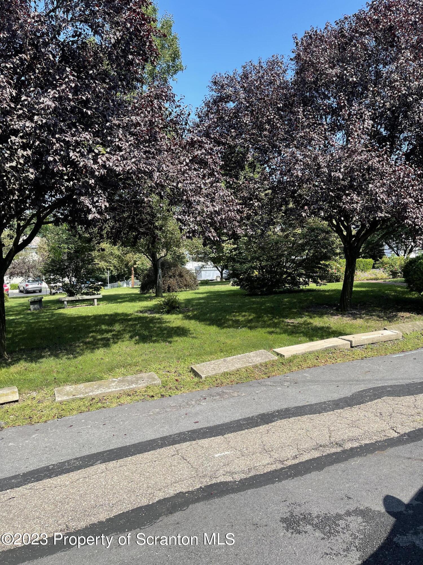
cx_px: 212
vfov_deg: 67.3
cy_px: 282
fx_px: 424
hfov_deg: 53.1
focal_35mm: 26
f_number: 1.6
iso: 32
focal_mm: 5.1
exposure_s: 1/1387
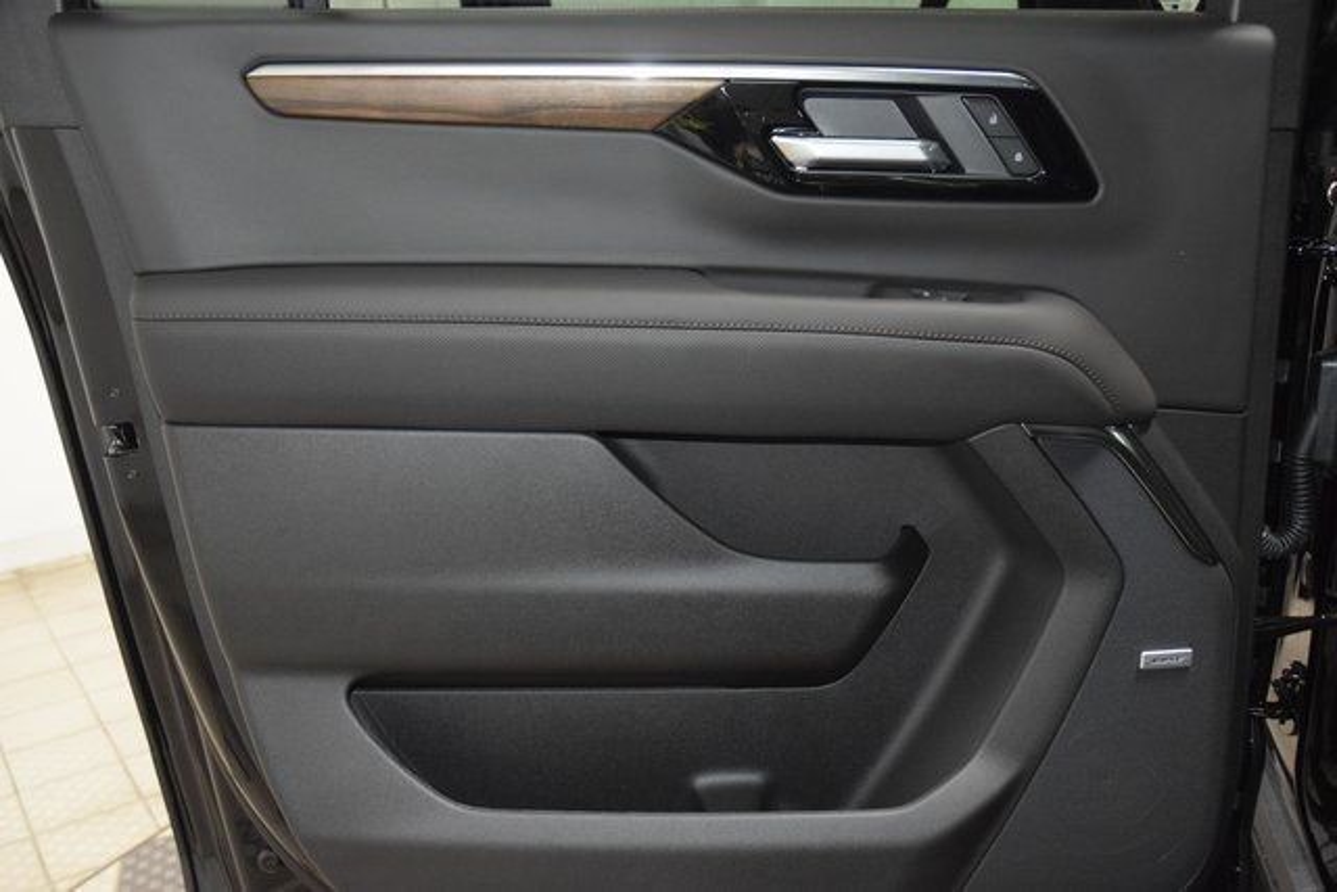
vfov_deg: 36.9
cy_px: 446
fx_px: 1337
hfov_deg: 53.1
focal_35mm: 36
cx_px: 668
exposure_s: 1/80
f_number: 3.8
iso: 3200
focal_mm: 24
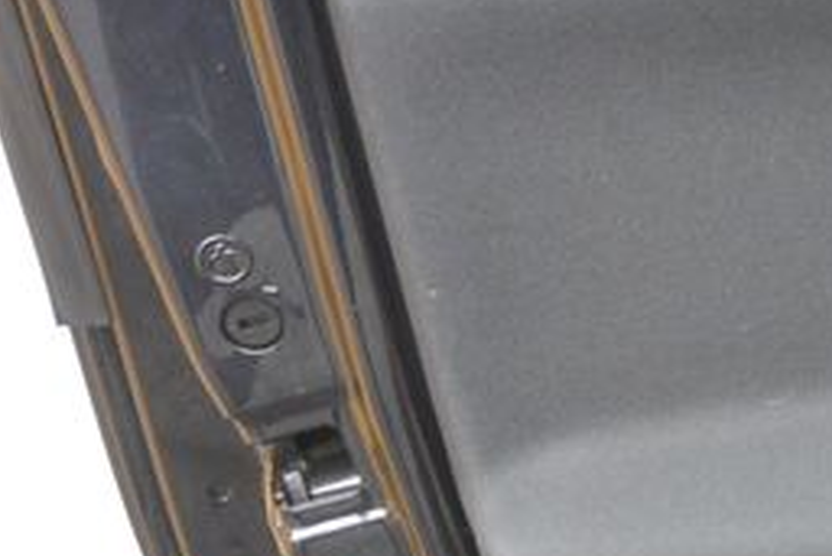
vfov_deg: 12.1
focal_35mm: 112
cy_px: 571
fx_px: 2590
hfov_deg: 15.8
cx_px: 1450
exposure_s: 1/60
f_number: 3.5
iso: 450
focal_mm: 10.7
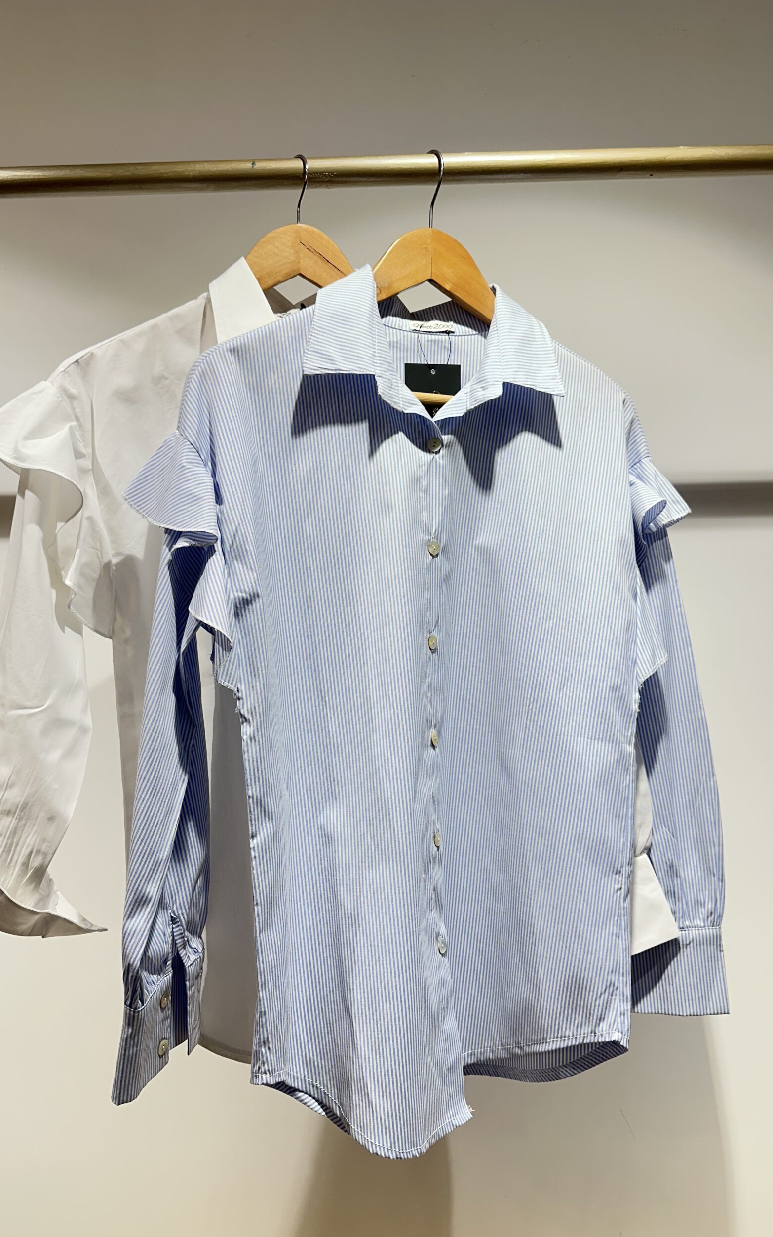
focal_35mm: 26
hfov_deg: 47.6
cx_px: 368
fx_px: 876
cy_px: 632
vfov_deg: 70.4
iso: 64
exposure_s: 1/100
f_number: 1.78
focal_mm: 6.86
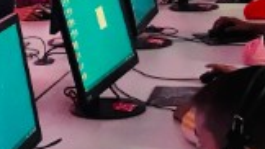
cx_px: -61
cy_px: -25
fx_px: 927
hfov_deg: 15.6
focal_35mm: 132
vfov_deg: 9.1
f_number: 1.8
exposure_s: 1/11
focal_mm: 3.99
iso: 100
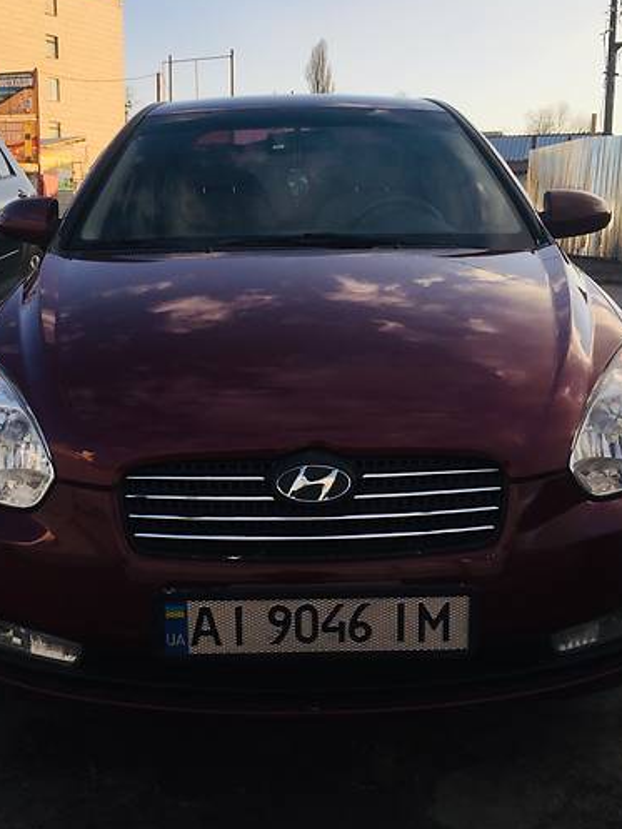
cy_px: 347
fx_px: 838
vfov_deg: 52.4
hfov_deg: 40.7
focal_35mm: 35
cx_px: 300
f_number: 2.2
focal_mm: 4.2
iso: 32
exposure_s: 1/746
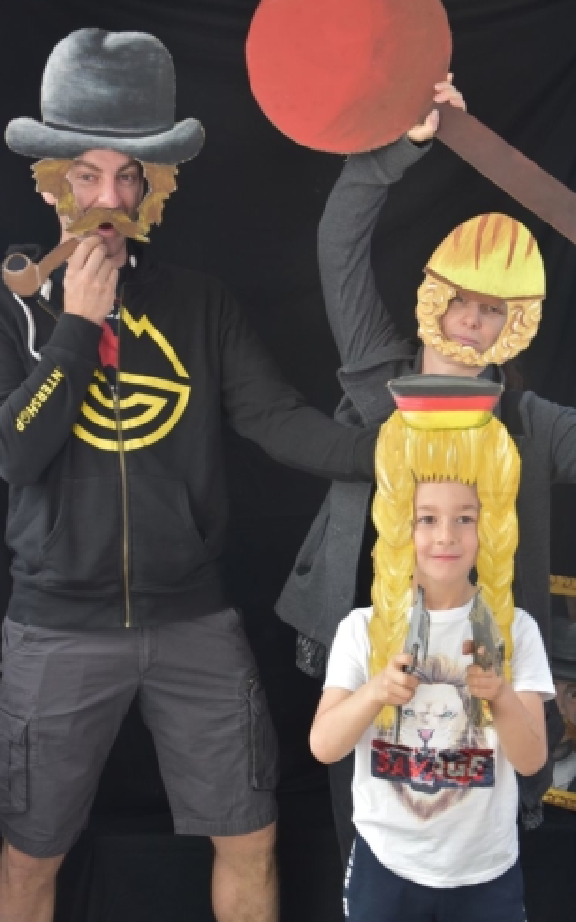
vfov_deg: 37.2
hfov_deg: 23.8
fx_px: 1369
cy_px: 460
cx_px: 309
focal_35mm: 55
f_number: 4.5
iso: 400
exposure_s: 1/60
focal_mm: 35
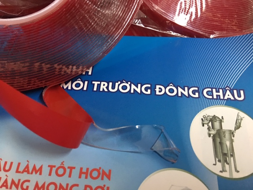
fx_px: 212
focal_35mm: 29
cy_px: 95
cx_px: 126
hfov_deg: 61.7
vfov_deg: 48.2
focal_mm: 4.15
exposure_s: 1/8
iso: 100
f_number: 2.2
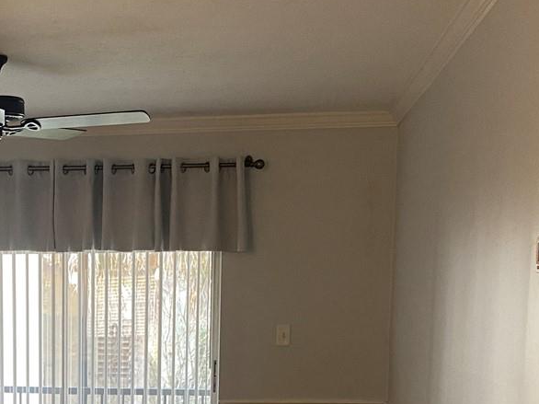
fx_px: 1105
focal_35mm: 71
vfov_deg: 19.7
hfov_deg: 26.3
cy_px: 453
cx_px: 29
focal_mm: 4.25
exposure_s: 1/60
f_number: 1.8
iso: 125
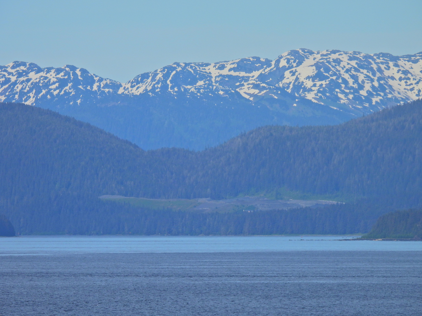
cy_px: 158
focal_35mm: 500
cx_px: 211
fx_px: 6095
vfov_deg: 3.0
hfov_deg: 4.0
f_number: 5
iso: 100
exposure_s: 1/1600
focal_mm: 89.2
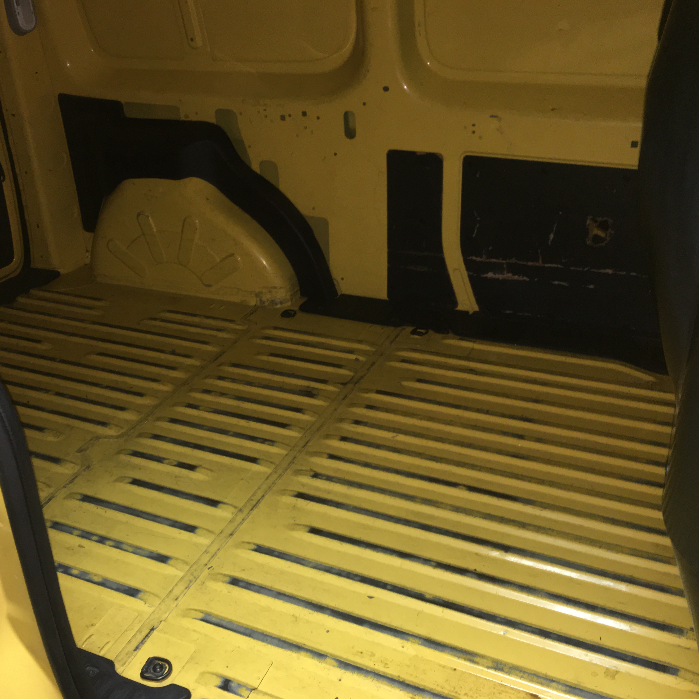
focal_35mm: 35
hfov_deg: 47.1
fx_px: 800
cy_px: 356
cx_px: 296
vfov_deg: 47.2
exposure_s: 1/20
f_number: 2.2
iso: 64
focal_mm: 4.15
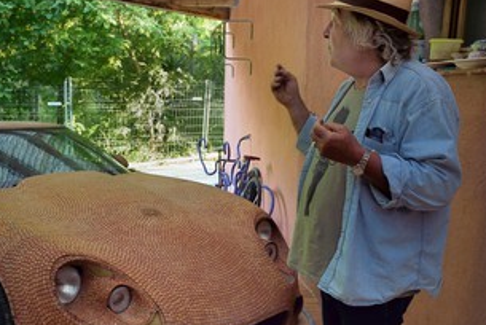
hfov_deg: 55.8
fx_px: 446
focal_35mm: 33
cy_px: 206
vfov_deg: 39.8
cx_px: 156
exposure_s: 1/30
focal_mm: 24
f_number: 6.3
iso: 800
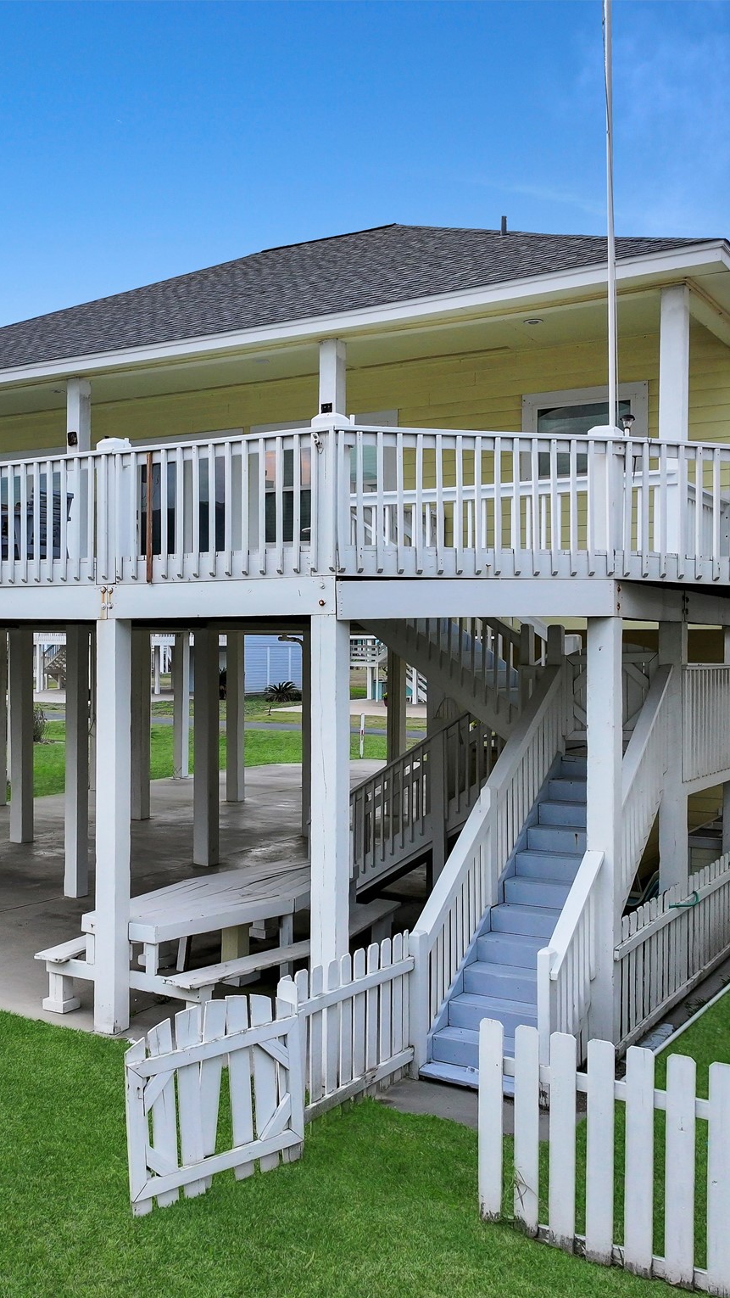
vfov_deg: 56.6
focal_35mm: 35
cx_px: 243
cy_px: 650
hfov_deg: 33.4
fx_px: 1204
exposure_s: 1/500
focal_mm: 12.29
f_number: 2.8
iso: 330
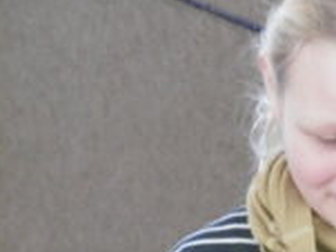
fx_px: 6440
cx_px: 427
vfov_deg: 2.2
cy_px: 256
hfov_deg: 3.0
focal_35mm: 664
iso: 800
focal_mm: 44.7
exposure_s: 1/60
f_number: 6.1
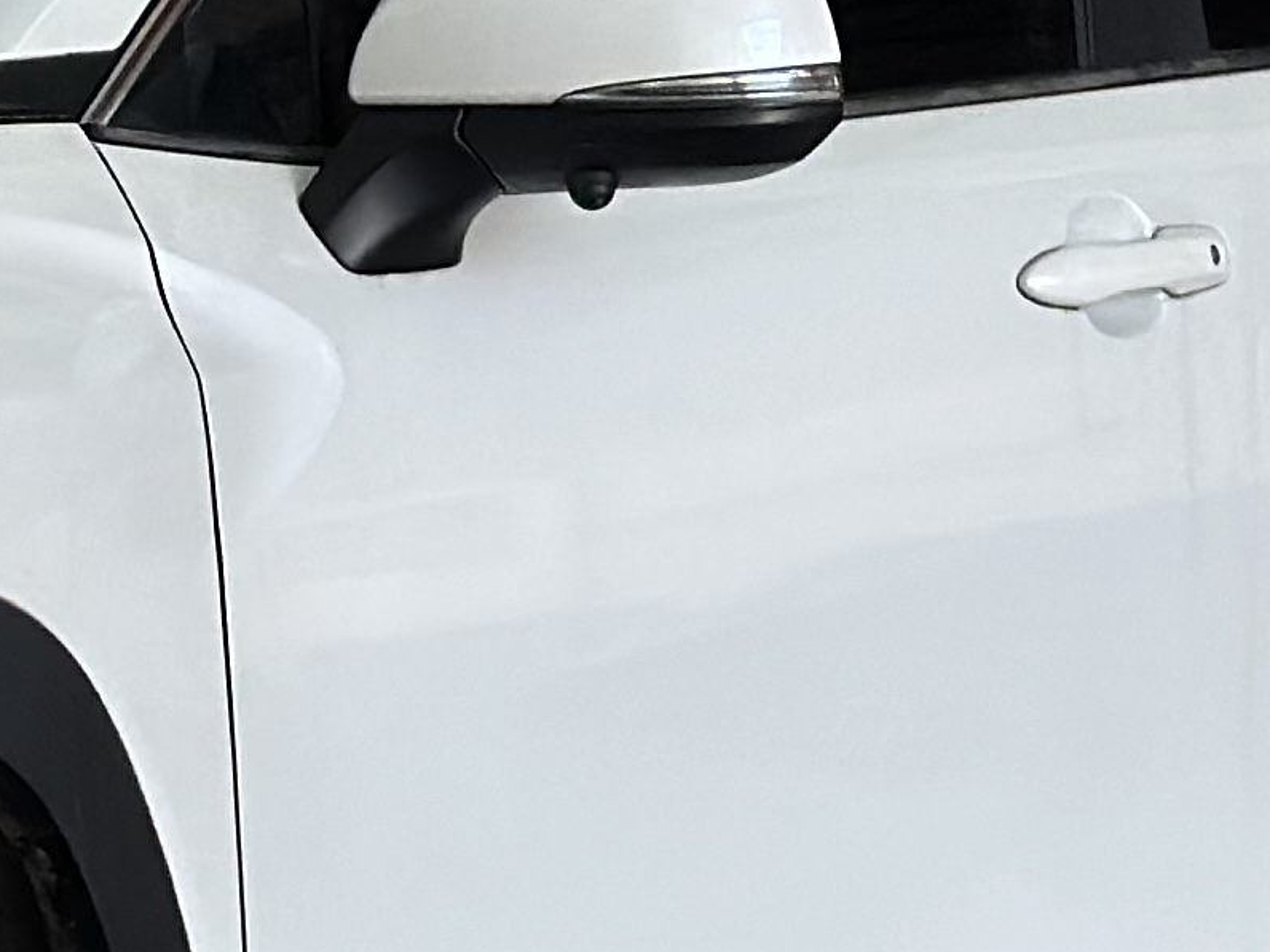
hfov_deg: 8.0
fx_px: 8915
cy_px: 116
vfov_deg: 6.1
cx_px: -389
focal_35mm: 243
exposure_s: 1/456
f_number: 1.78
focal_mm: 6.86
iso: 125
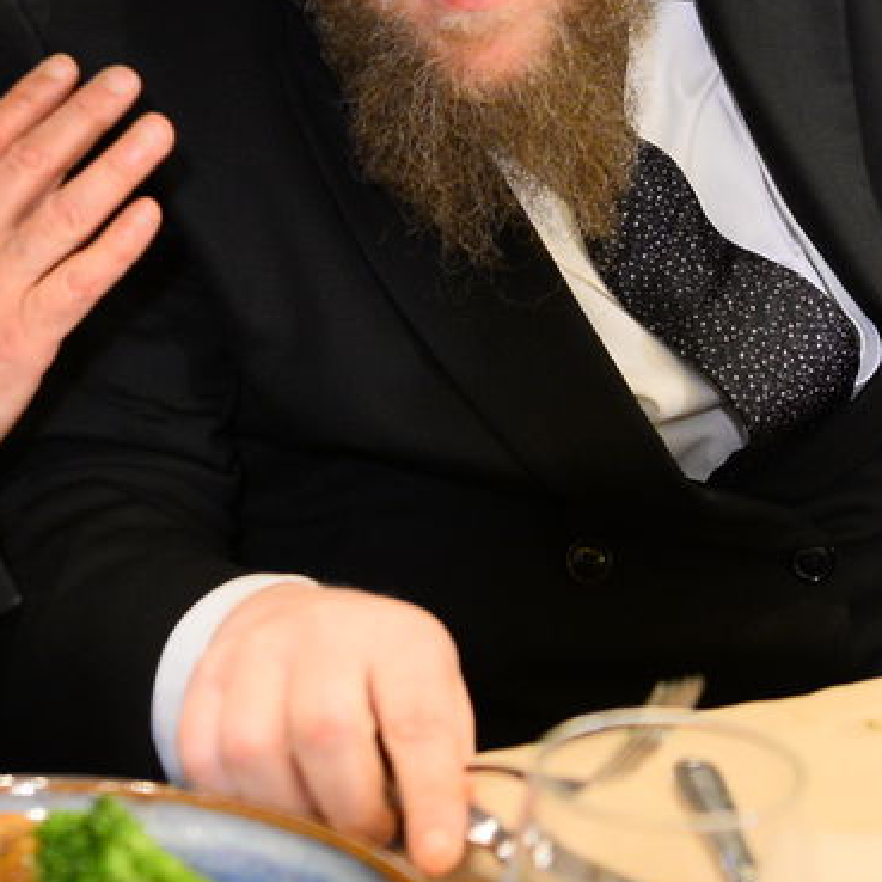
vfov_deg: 14.5
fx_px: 3344
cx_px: 519
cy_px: -192
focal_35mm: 116
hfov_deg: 15.0
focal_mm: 36
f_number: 3.2
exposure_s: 1/160
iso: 2000
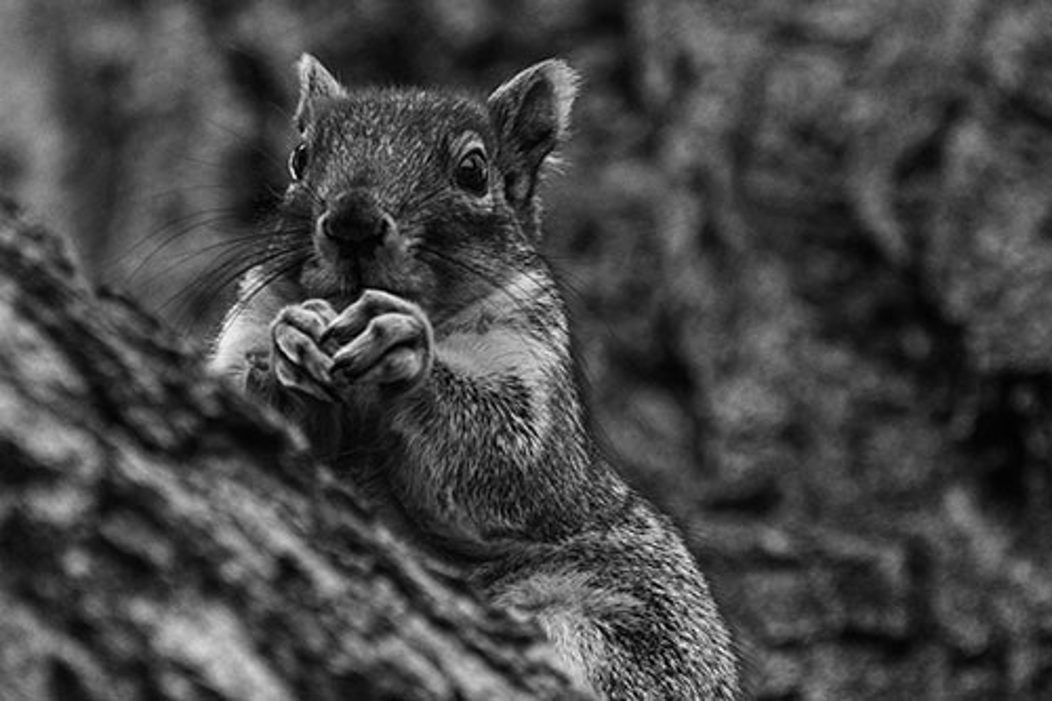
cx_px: 526
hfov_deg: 2.4
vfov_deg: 1.6
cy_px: 350
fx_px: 24829
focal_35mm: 850
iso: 18000
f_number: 12
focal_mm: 850
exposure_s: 1/1000
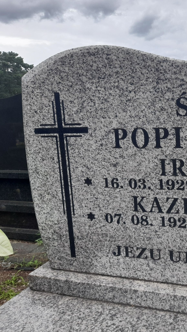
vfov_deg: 54.0
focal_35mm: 37
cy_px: 168
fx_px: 326
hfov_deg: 29.5
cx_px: 195
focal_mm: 4.6
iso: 20
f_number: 2
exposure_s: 1/405
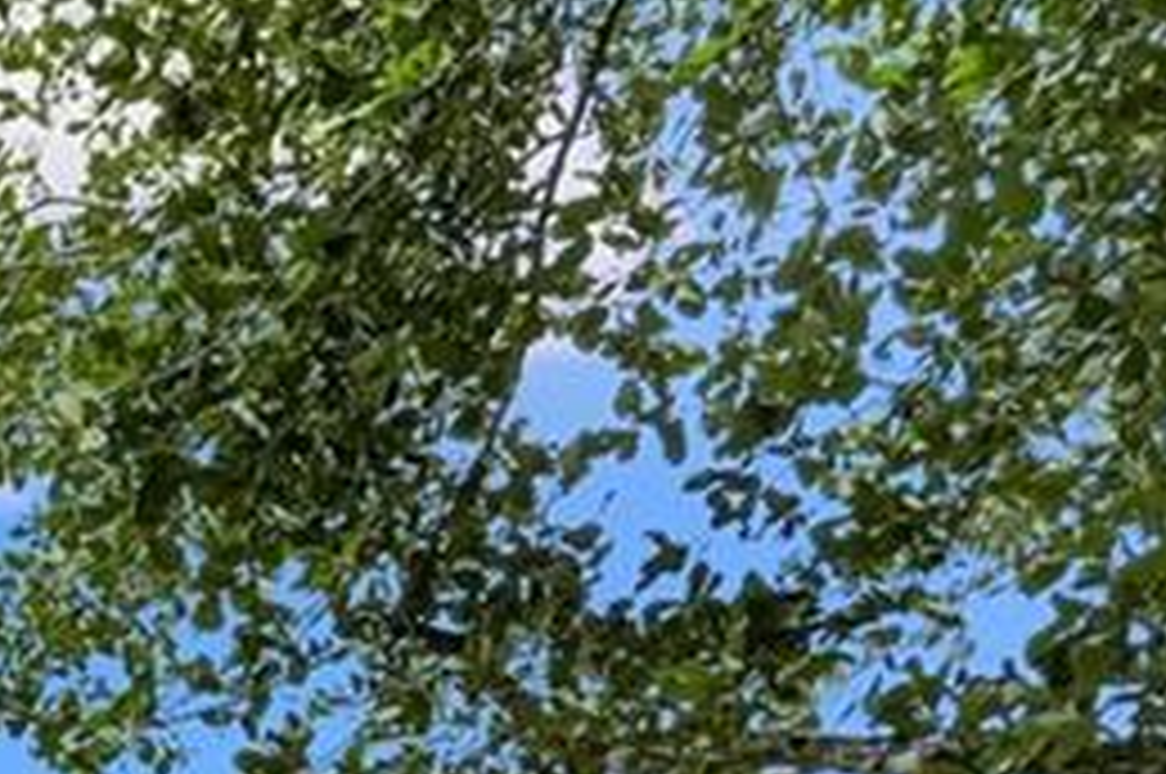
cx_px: -1526
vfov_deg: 11.0
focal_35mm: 102
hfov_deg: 14.4
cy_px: 1922
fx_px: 3303
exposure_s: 1/500
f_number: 9
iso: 250
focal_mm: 16.5
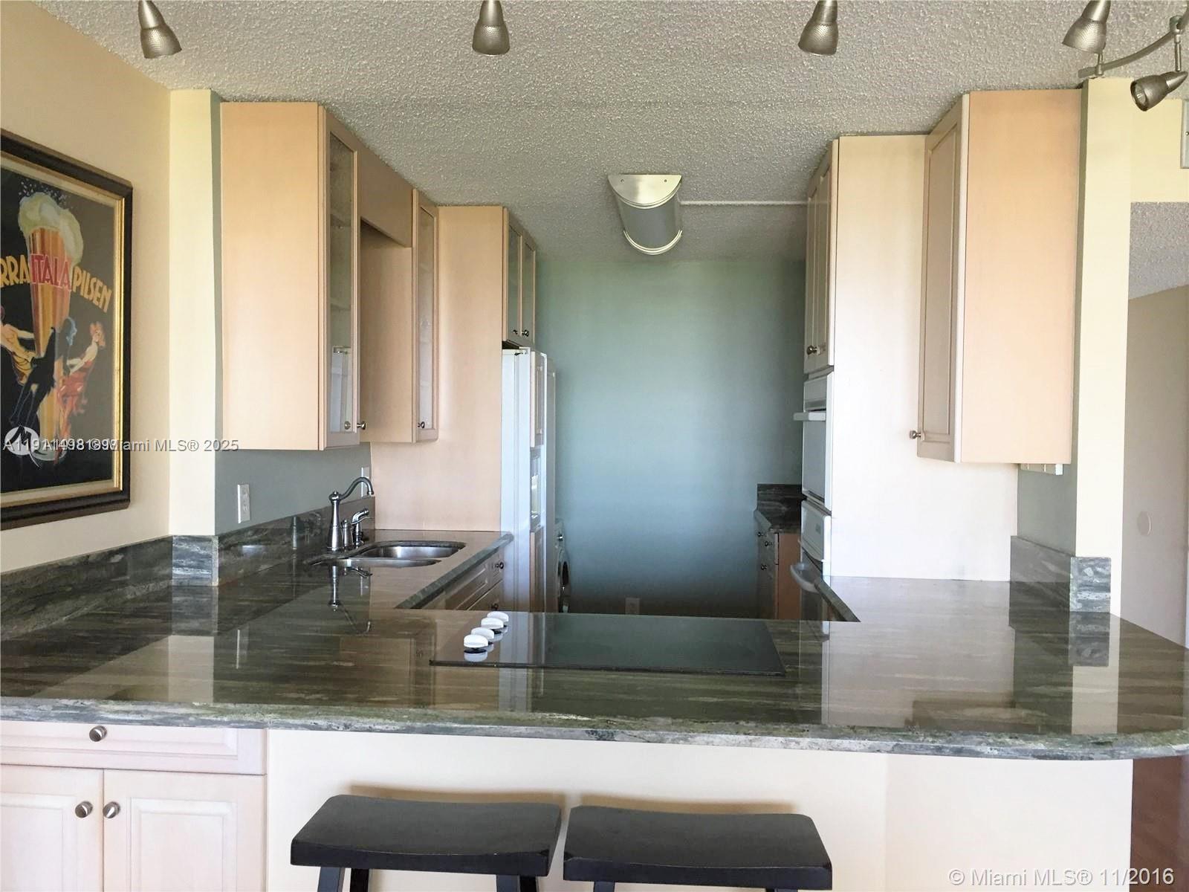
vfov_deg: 48.2
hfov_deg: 61.7
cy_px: 446
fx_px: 996
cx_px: 594
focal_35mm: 29
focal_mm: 4.15
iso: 100
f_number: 2.2
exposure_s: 1/30
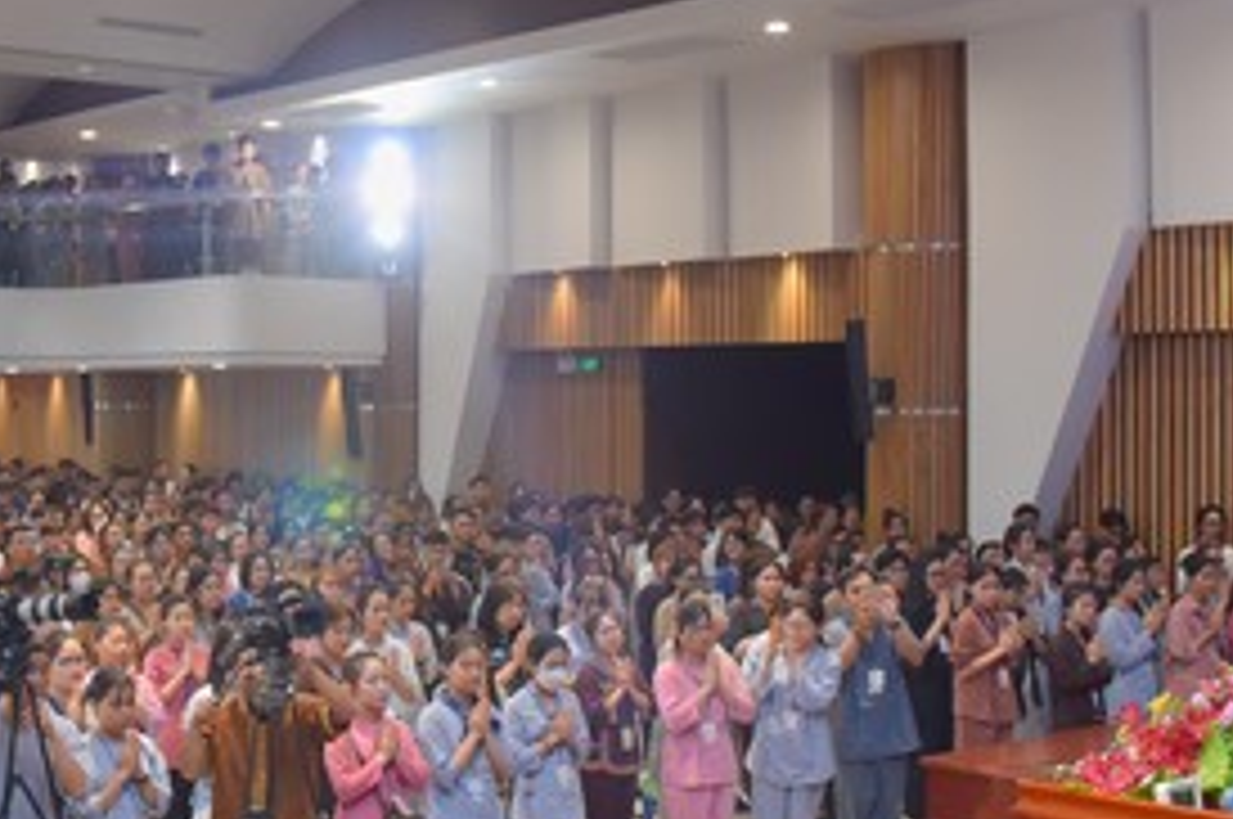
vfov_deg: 23.7
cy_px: 344
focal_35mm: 57
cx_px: 360
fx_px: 1950
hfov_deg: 34.6
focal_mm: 24
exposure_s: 1/160
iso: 1600
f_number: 5
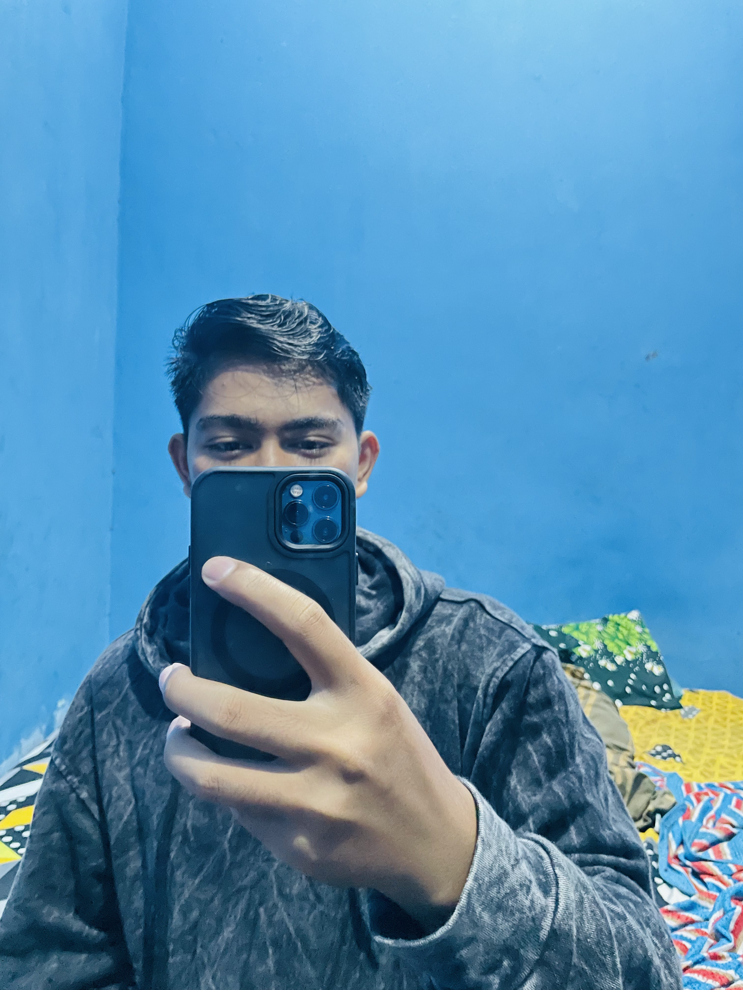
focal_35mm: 26
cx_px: 372
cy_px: 495
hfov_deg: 53.1
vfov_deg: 67.3
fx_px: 744
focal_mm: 4.2
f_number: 1.6
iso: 1000
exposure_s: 1/25
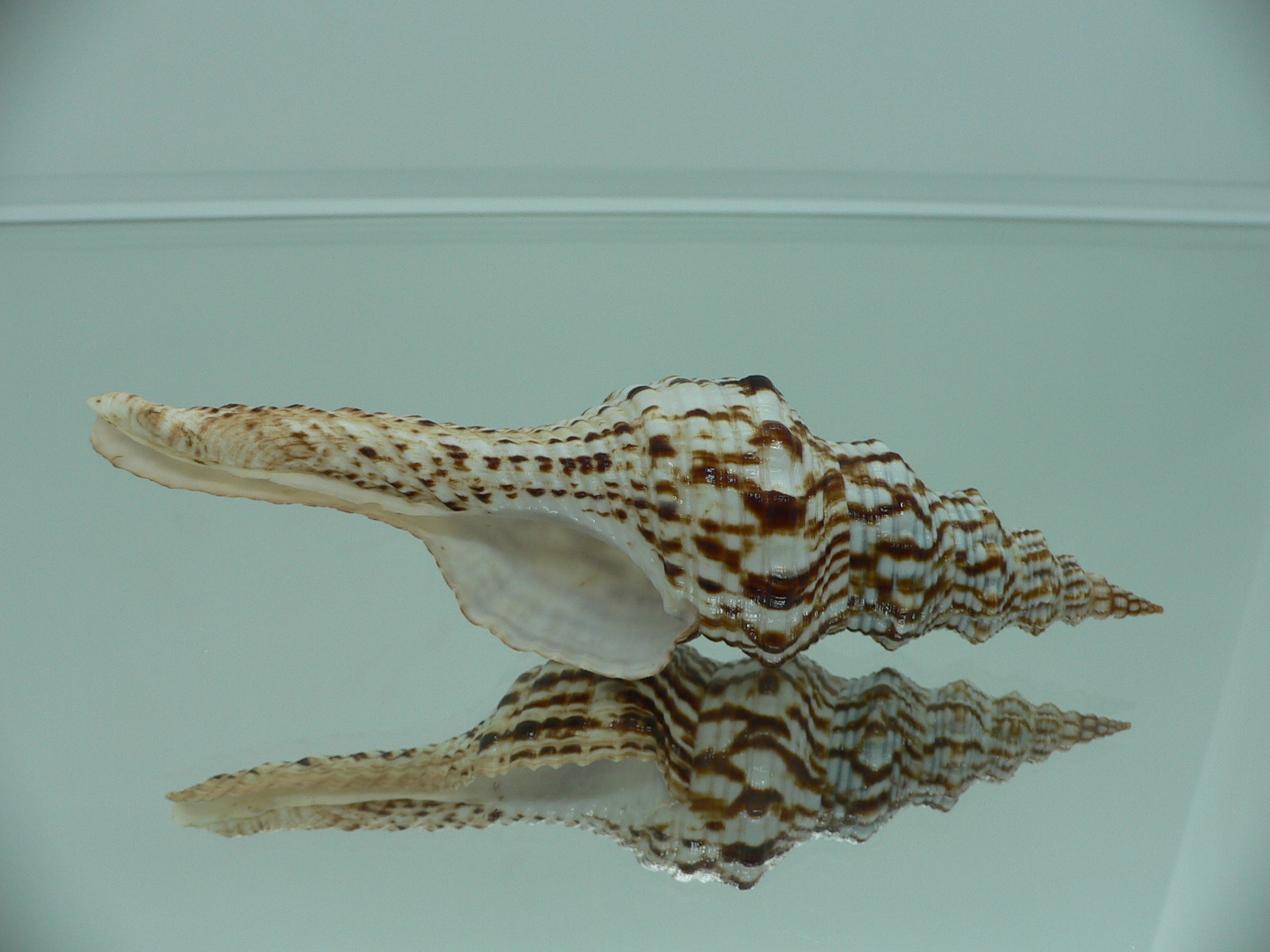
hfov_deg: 52.6
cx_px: 635
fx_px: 1284
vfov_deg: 40.7
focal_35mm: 35
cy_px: 476
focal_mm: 4.6
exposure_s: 1/60
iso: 80
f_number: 2.8
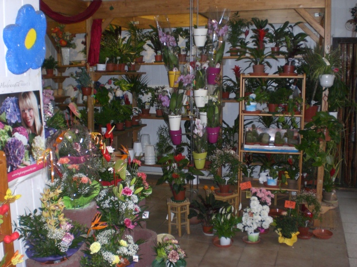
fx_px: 392
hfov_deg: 49.0
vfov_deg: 37.7
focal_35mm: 38
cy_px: 134
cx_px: 178
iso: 200
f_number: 3.1
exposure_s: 1/60
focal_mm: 6.3
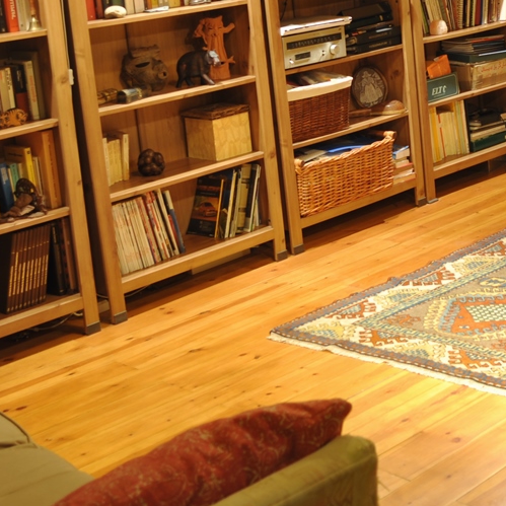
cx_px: 425
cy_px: 39
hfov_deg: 25.9
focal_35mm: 65
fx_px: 1075
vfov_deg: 25.6
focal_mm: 18
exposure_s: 1.6
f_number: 3.5
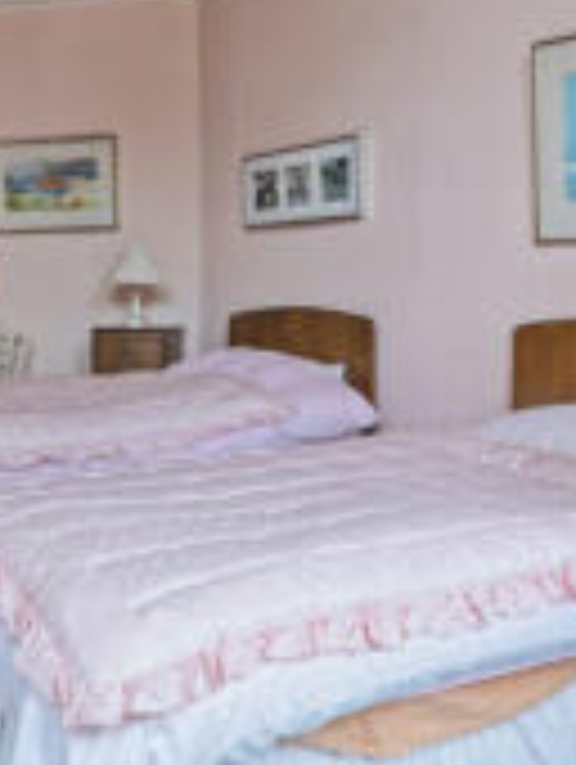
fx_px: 981
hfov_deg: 31.4
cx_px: 76
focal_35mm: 44
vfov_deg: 42.3
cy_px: 290
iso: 160
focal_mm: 11
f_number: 6.3
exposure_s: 1/30
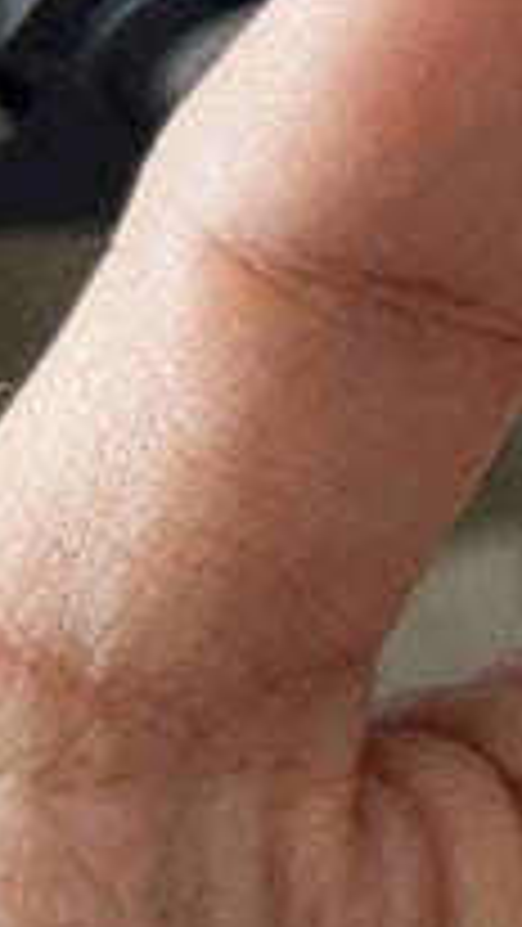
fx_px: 4057
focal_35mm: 165
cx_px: 1930
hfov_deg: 6.3
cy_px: -45
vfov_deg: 12.8
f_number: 1.5
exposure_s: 1/121
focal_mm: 5.7
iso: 32
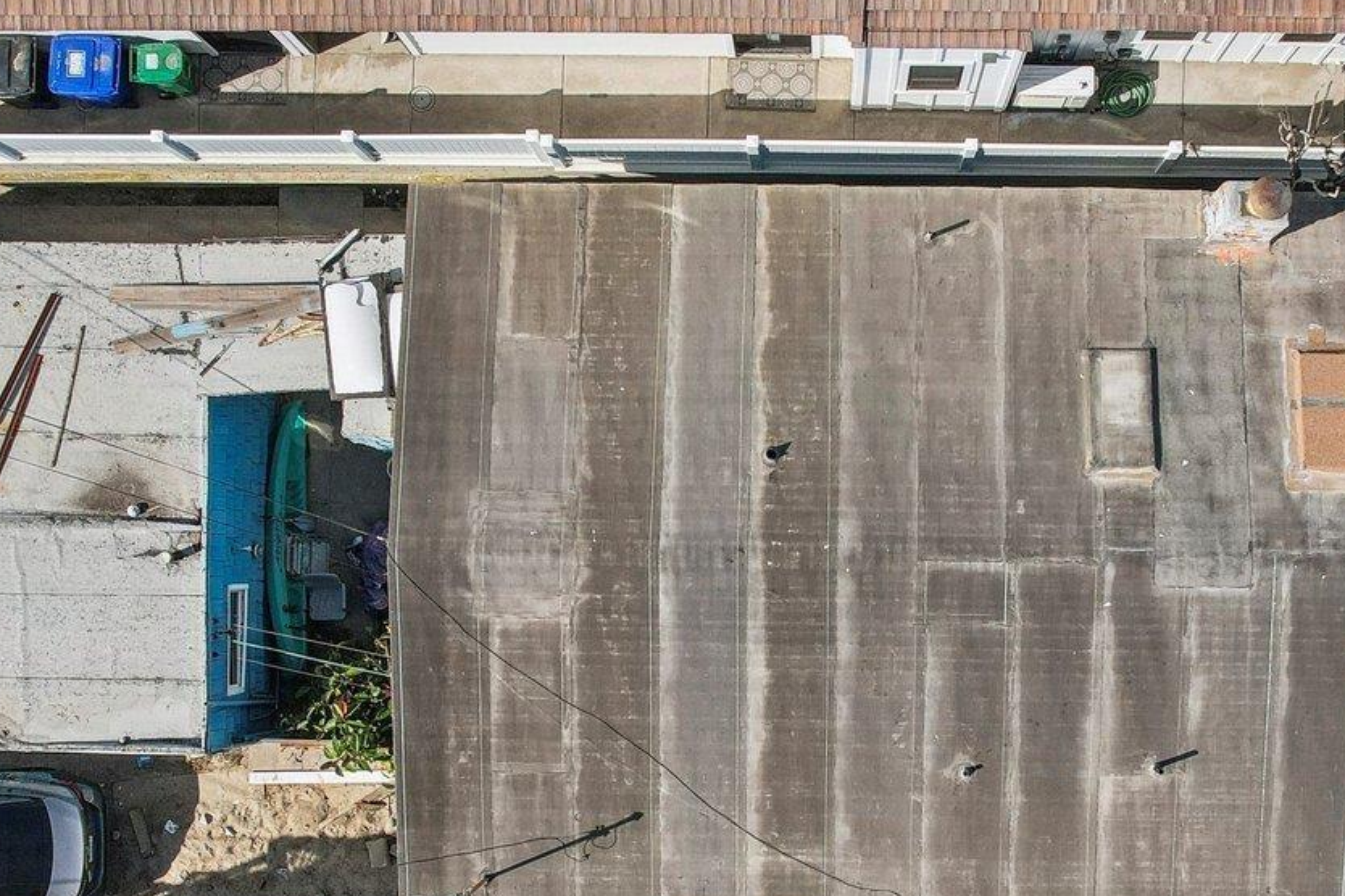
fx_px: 2017
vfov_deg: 24.9
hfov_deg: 36.7
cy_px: 621
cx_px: 826
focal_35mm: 54
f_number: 2.8
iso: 130
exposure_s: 1/3000
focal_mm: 8.4
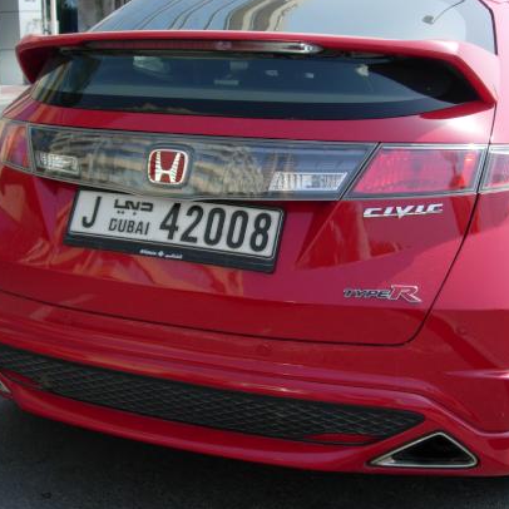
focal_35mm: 53
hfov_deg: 32.2
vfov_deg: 32.2
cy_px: 281
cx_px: 283
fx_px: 882
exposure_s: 1/966
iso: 64
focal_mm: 7.8
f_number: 2.8
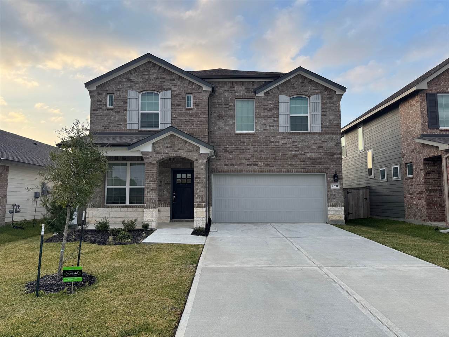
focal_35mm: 24
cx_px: 224
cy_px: 168
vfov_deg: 56.8
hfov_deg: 71.6
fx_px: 311
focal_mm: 6.76
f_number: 1.78
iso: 80
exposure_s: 1/864
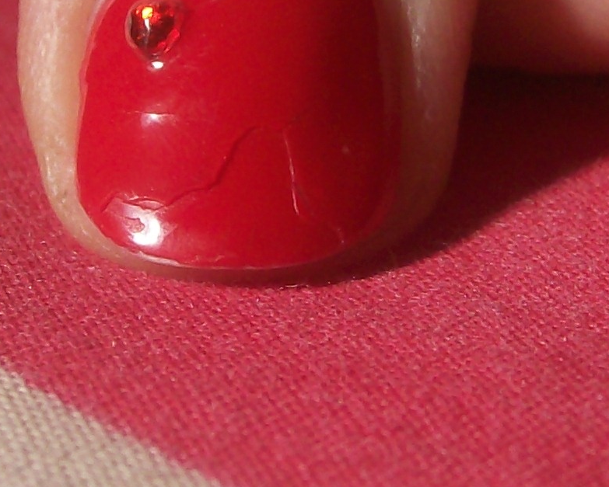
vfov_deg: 11.5
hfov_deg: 14.3
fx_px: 2416
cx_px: 425
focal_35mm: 134
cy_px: 142
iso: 80
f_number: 7.2
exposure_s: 1/150
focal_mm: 5.8
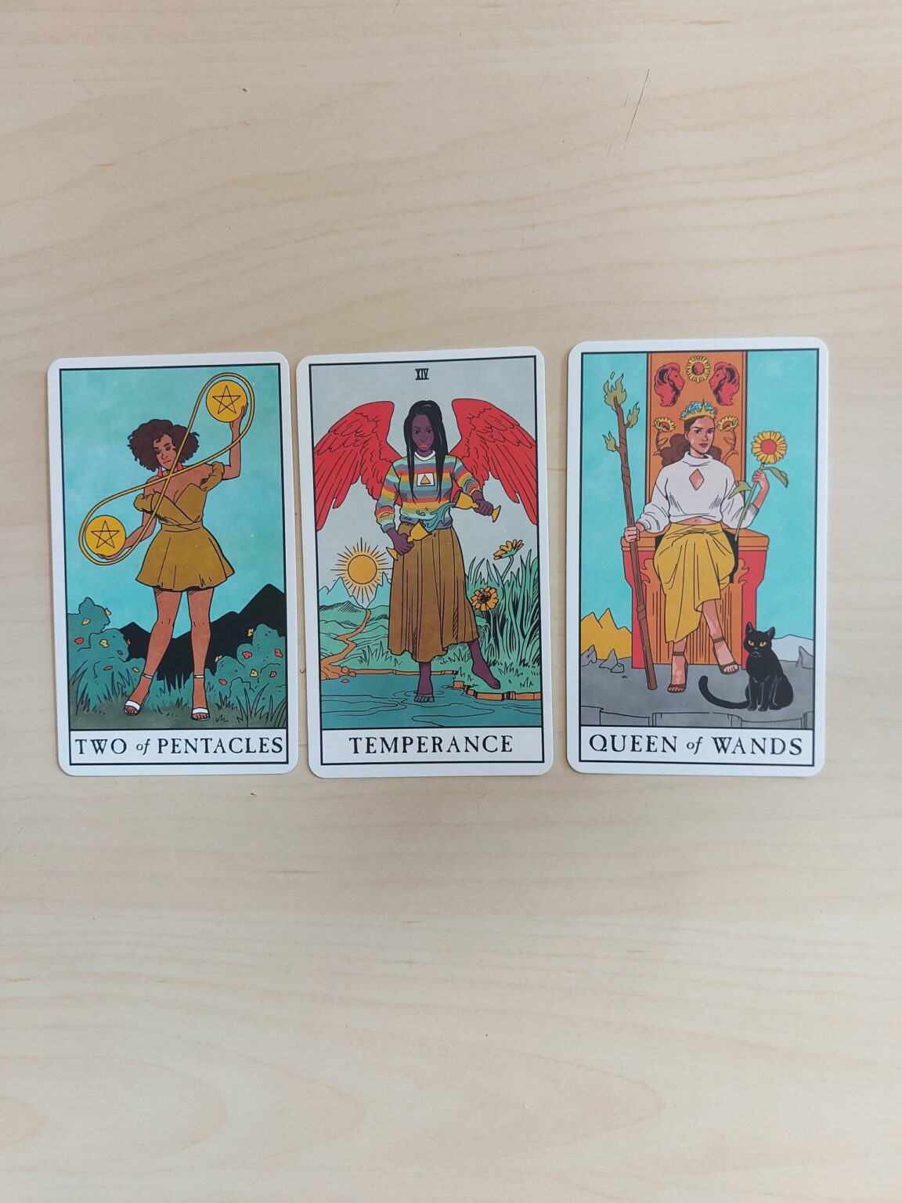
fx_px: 834
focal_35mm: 24
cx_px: 451
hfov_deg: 56.8
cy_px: 602
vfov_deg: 71.6
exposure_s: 1/50
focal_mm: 5.23
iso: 80
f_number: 1.8
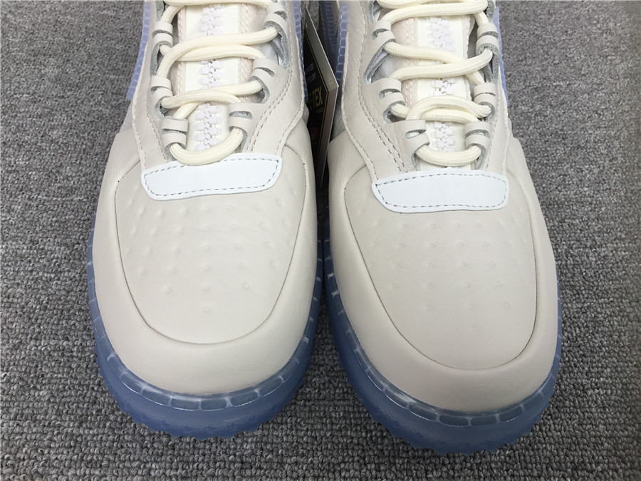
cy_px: 240
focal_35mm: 31
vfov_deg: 45.4
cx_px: 320
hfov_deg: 58.4
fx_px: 574
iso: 25
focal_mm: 3.3
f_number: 2.4
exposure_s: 1/100
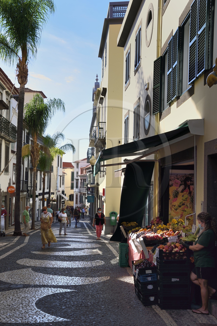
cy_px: 163
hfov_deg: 28.0
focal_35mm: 48
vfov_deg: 41.1
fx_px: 434
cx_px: 108
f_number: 13
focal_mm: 48
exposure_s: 1/125
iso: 200
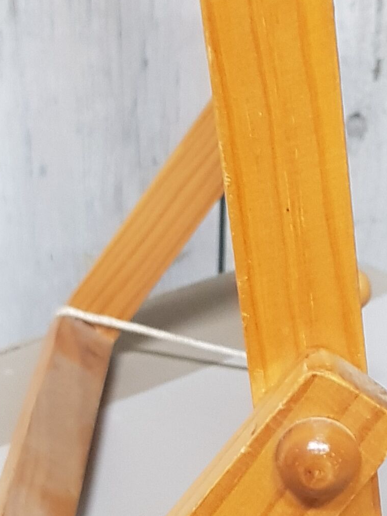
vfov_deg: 18.9
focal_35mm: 103
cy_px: 399
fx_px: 1536
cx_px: 281
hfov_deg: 14.3
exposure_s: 1/20
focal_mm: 4.3
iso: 250
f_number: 1.7
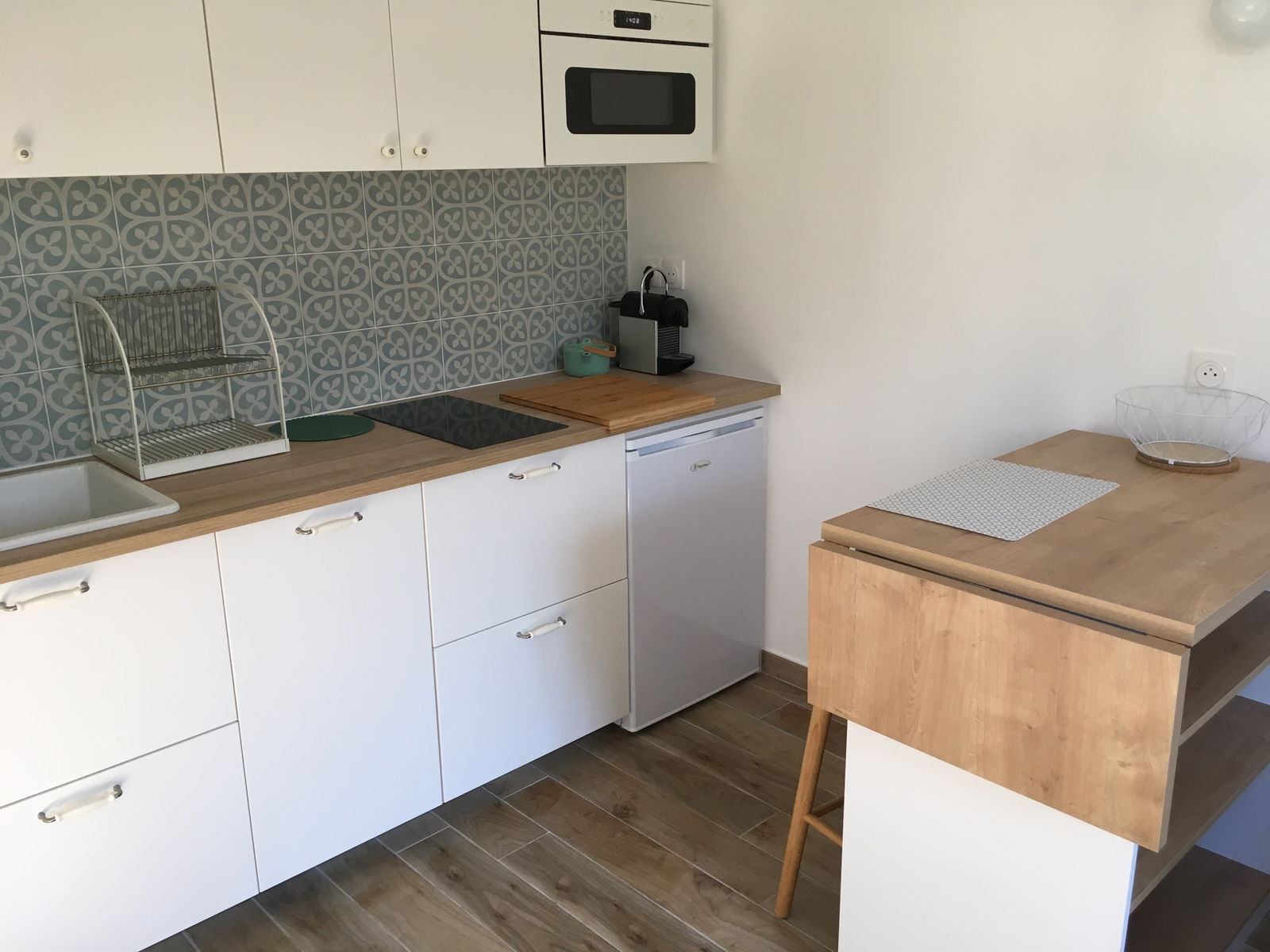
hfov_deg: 61.7
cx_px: 635
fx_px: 1064
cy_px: 476
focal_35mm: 29
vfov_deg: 48.2
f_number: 2.2
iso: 32
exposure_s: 1/33
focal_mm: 4.15
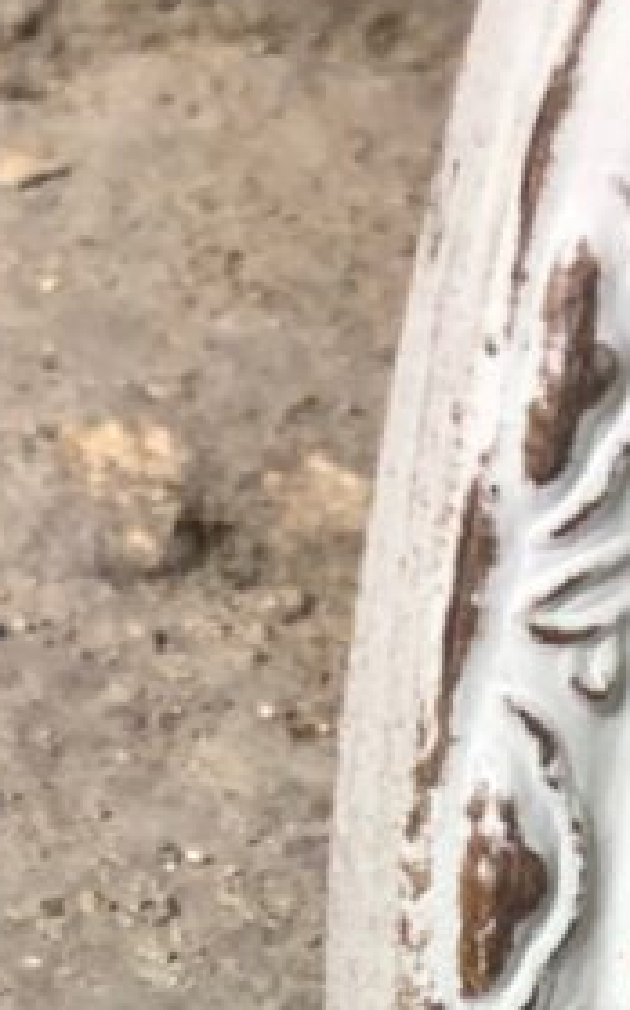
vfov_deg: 16.4
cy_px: 1741
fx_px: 2999
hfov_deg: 11.6
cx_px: 876
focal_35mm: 109
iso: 40
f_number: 1.8
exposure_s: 1/25
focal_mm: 4
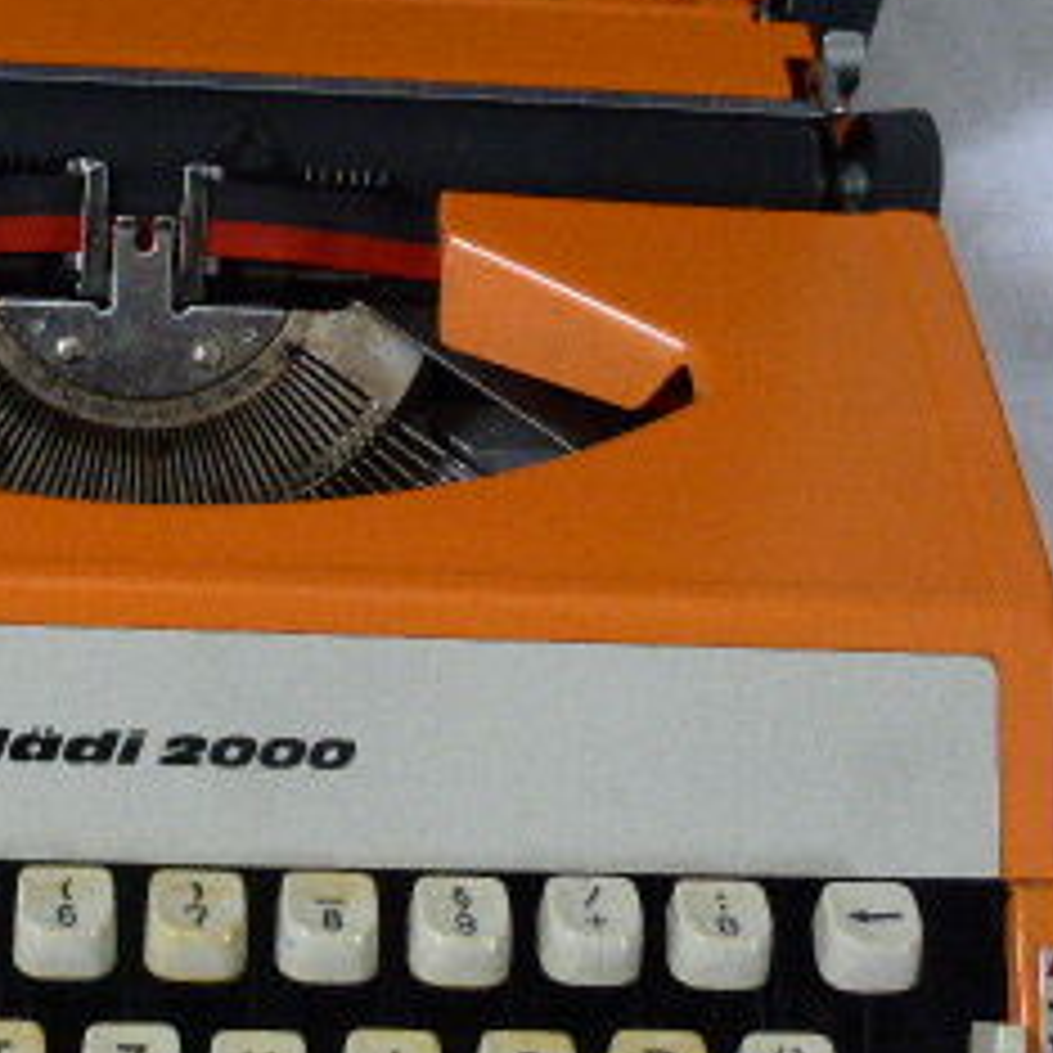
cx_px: 189
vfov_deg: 22.8
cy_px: 792
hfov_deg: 22.7
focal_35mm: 75
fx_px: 2581
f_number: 3.6
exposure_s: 1/125
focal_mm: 5.4
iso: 400
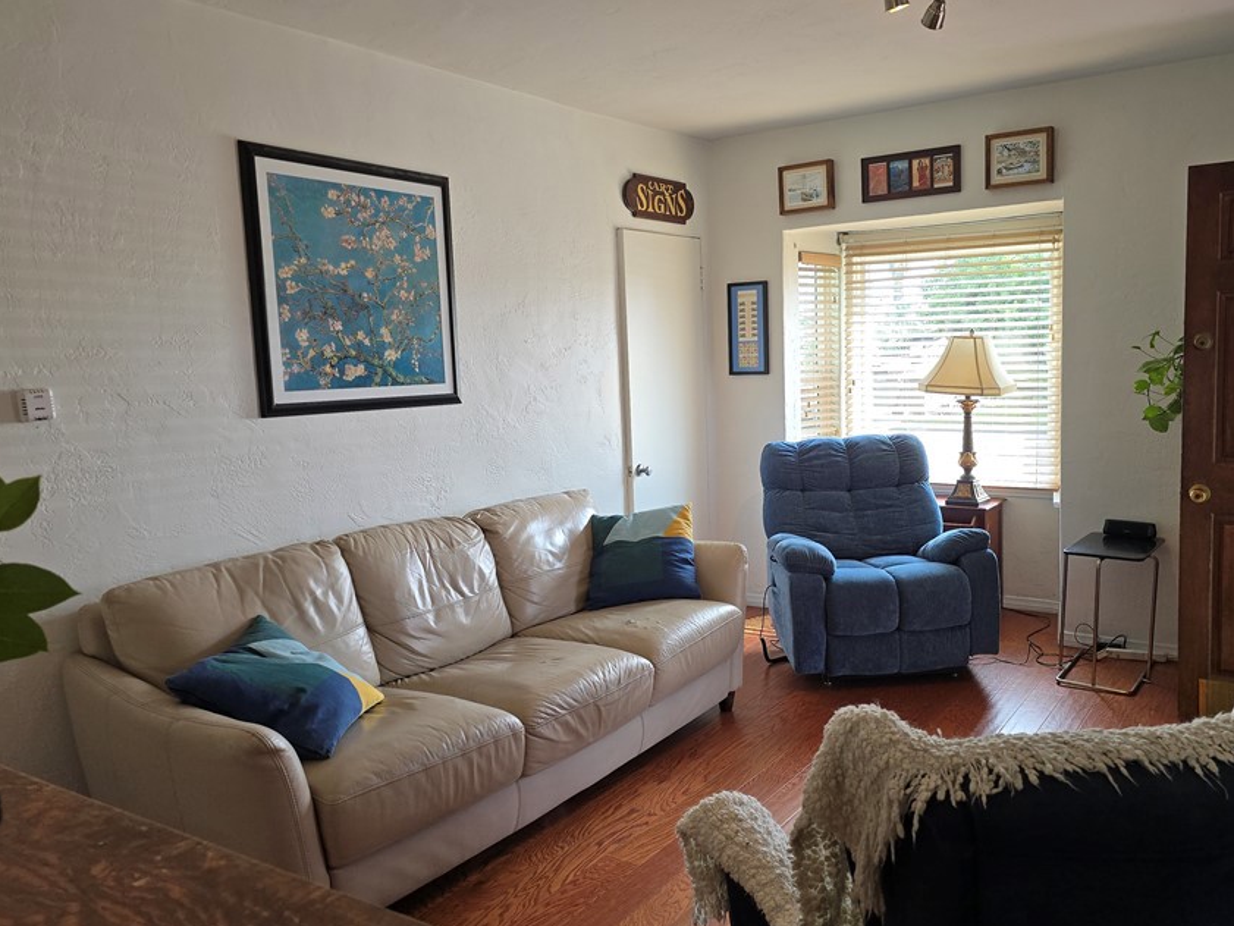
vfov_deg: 49.8
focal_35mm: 28
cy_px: 465
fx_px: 998
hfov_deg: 63.2
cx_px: 700
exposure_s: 1/180
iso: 50
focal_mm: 6.3
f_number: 1.7
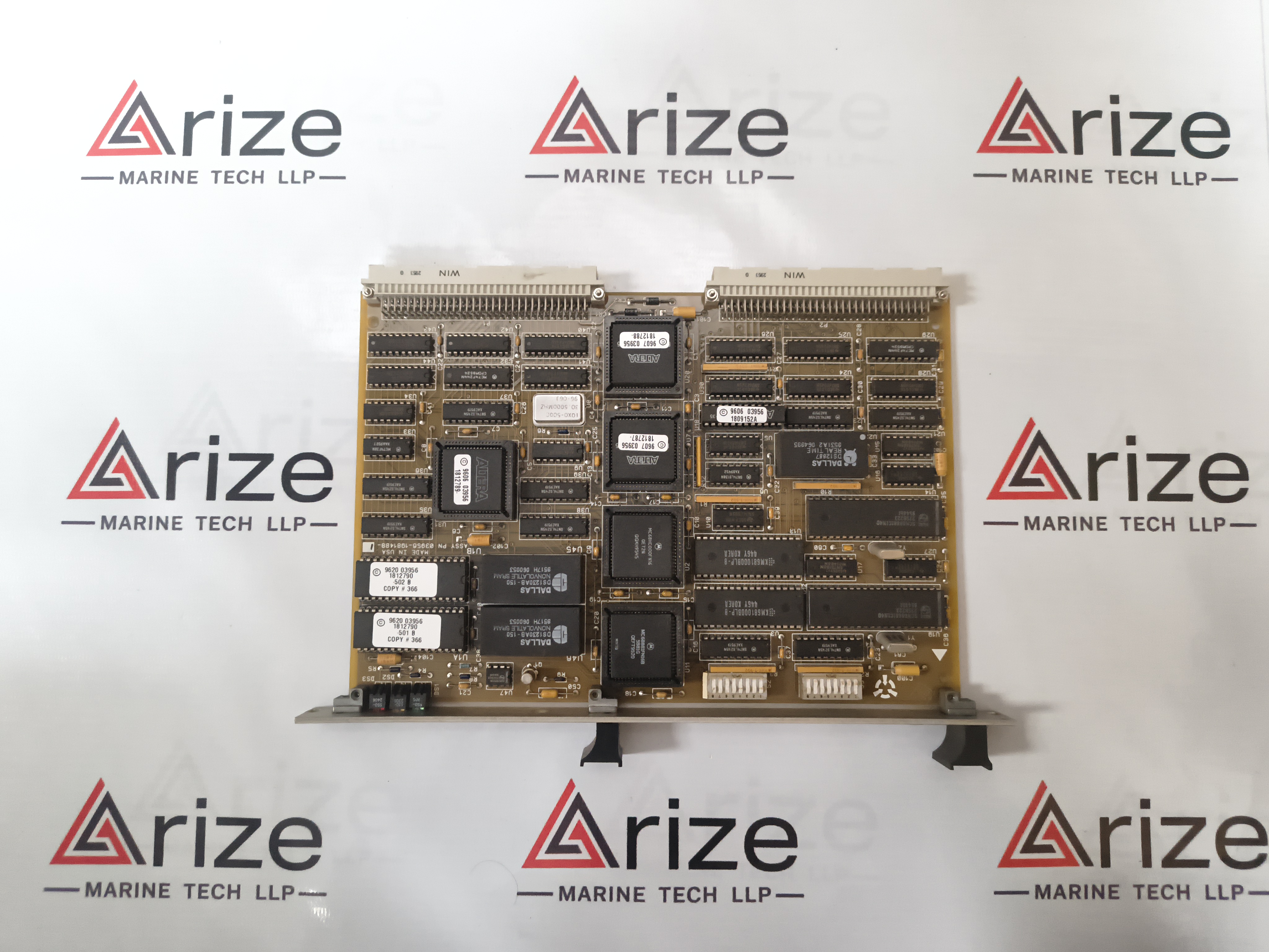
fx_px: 843
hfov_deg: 73.9
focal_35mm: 23
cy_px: 476
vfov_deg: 58.9
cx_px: 634
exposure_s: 1/24
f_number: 1.8
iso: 3413
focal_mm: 5.56
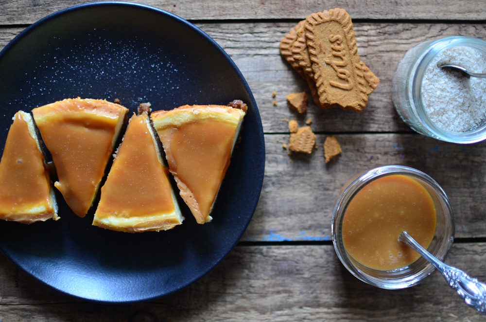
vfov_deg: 25.6
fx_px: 707
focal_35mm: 52
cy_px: 161
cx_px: 243
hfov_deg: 37.9
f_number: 1.8
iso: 100
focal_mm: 35
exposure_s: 1/10
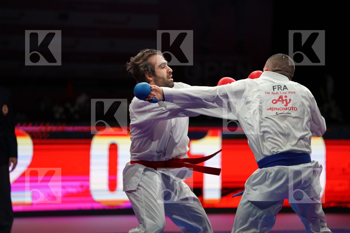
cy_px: 116
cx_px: 175
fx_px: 1633
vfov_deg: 8.2
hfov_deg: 12.2
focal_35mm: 168
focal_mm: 168
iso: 2500
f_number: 2.8
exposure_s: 1/1000
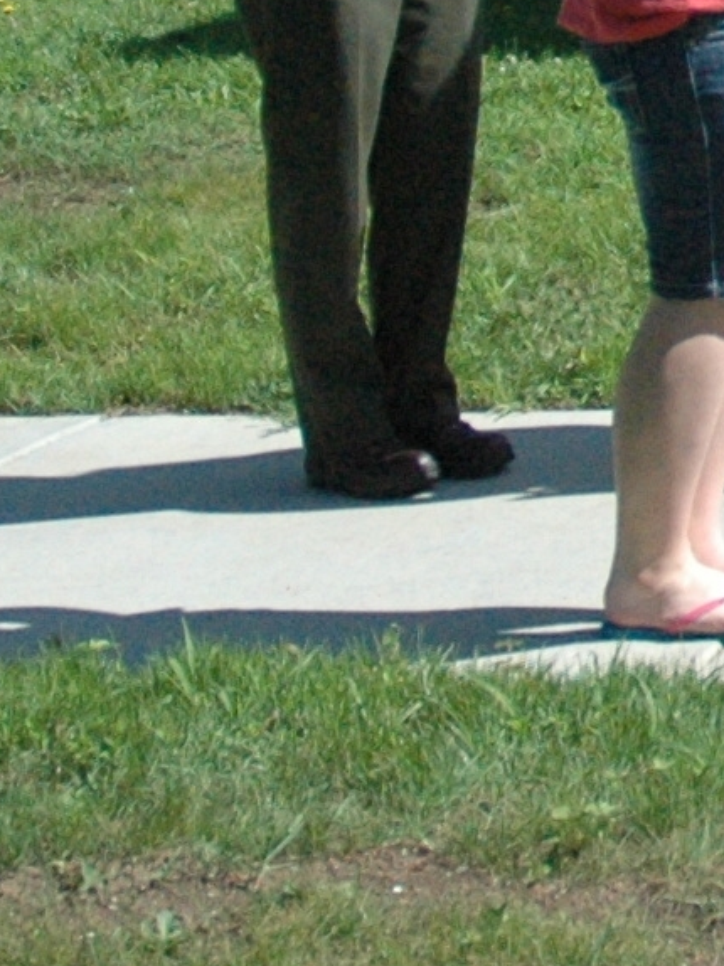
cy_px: -264
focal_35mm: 136
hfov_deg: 10.0
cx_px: 1485
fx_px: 3795
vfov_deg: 14.0
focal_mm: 18
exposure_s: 1/8000
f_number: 3.5
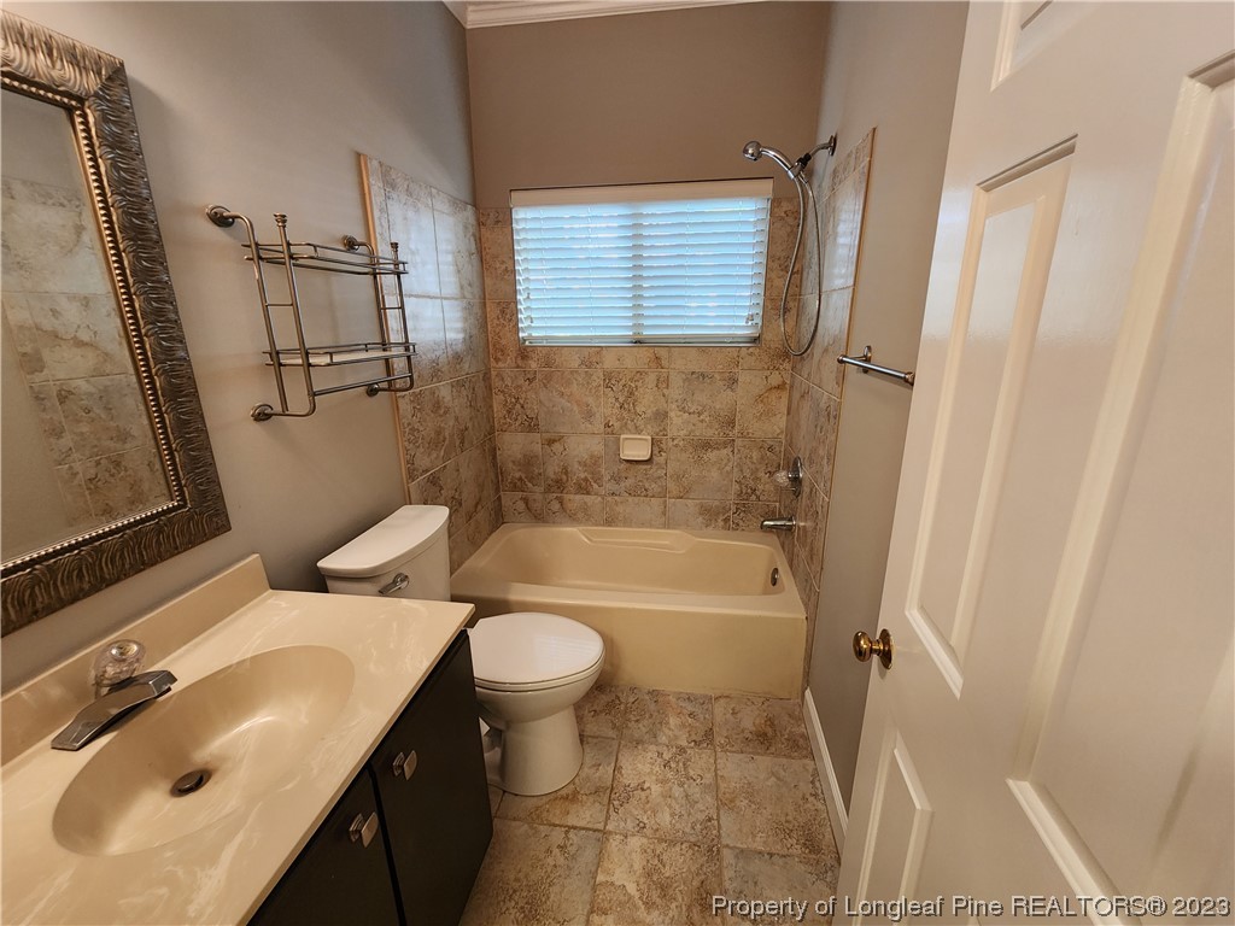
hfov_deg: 106.2
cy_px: 463
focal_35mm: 13
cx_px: 618
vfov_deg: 89.9
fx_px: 464
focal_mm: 2.2
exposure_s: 1/40
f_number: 2.2
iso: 320
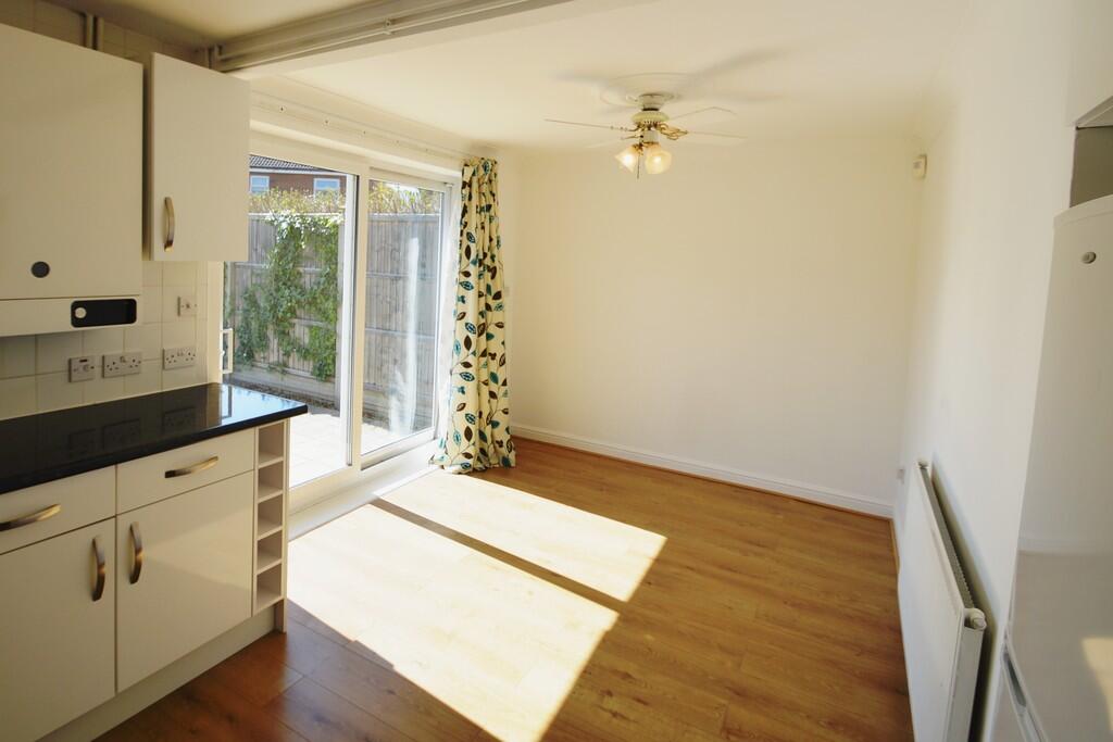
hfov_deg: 100.4
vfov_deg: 77.3
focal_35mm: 15
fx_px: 464
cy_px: 371
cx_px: 556
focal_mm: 10
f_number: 6.3
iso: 100
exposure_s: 1/160
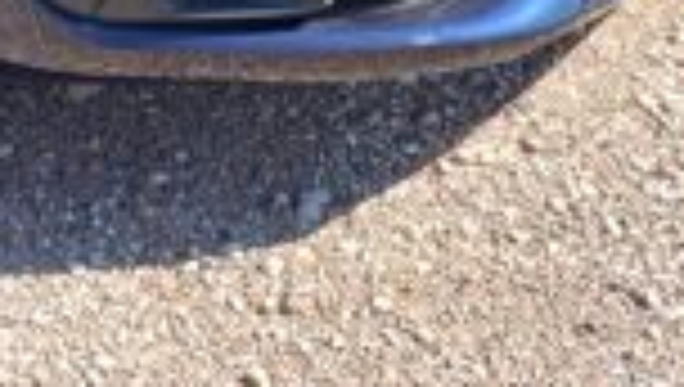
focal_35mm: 86
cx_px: -112
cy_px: -400
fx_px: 1562
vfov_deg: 12.4
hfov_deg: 22.9
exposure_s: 1/137
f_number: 2
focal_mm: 4.6
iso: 25
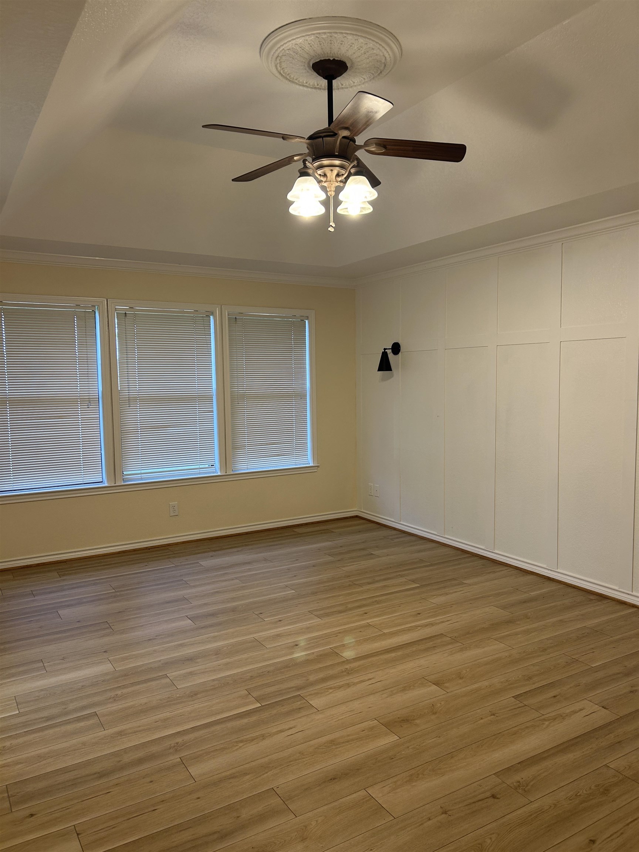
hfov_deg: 53.1
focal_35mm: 26
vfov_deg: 67.3
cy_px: 426
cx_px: 320
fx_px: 640
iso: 80
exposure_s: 1/60
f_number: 1.5
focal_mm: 5.7
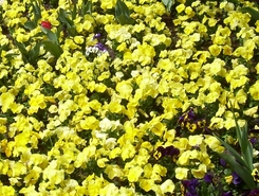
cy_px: 31
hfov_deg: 22.0
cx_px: 68
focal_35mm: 88
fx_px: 660
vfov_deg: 16.7
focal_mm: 6
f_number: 4.8
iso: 80
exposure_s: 1/320
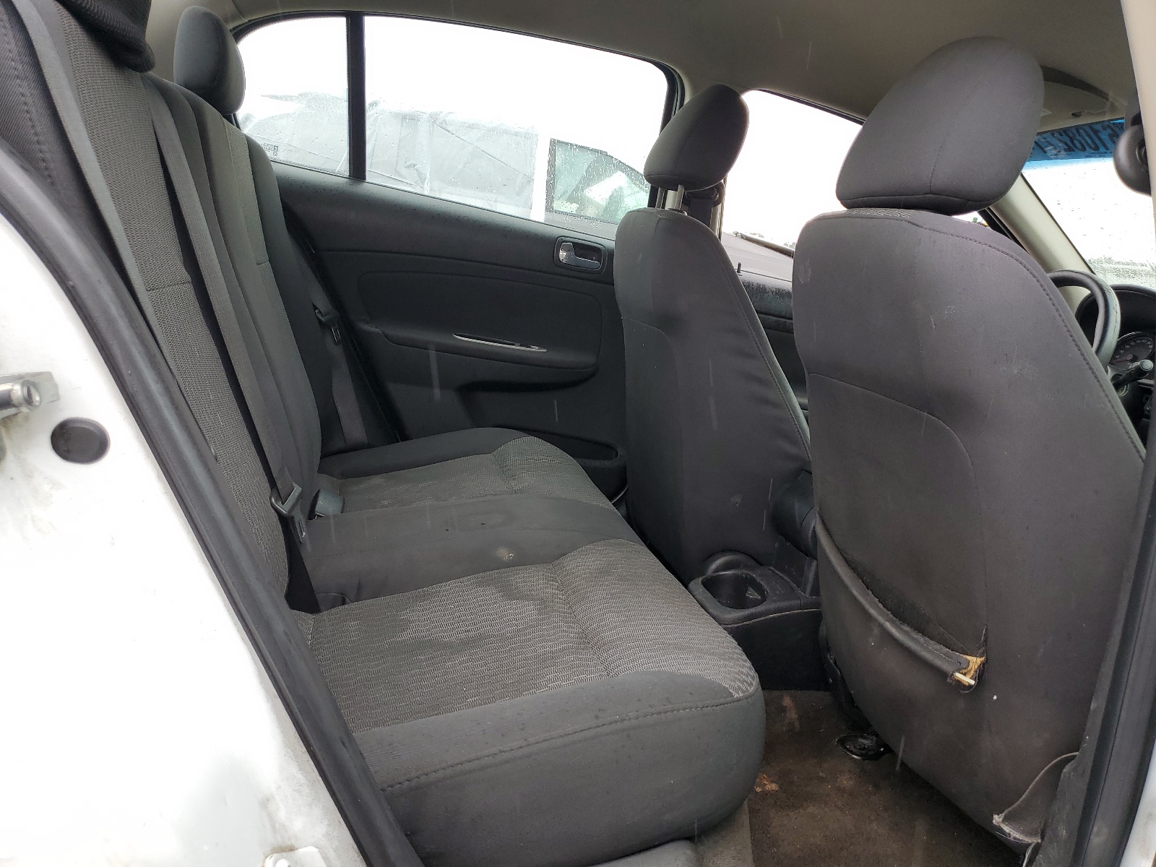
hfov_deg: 67.3
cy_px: 434
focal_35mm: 26
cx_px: 578
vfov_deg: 53.1
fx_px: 868
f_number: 1.5
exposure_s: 1/189
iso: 50
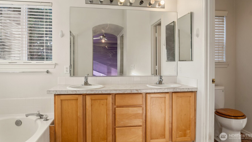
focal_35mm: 26
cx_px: 127
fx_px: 174
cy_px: 55
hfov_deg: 71.9
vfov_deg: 44.1
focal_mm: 16
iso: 250
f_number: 9
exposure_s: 1/20
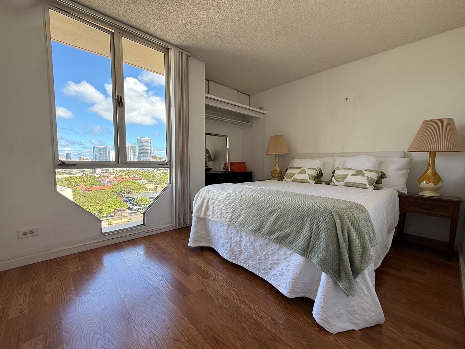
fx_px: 202
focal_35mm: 15
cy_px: 181
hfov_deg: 98.1
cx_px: 240
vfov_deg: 81.7
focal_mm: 2.22
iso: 64
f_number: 2.2
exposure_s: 1/221
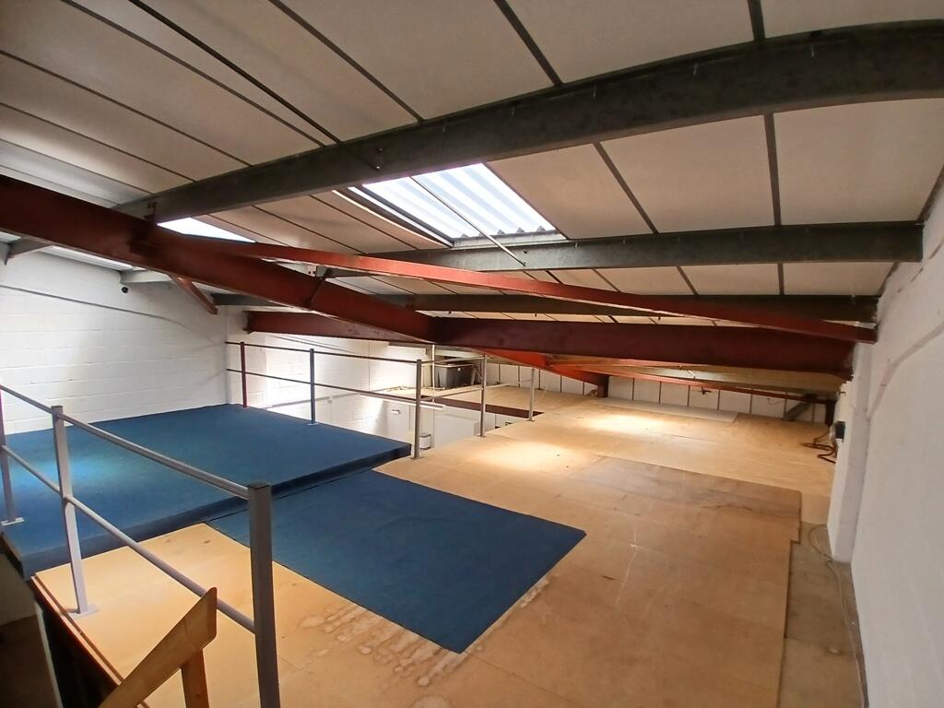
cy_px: 354
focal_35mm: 17
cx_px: 472
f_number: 2.2
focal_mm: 1.4
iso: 50
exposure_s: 1/112
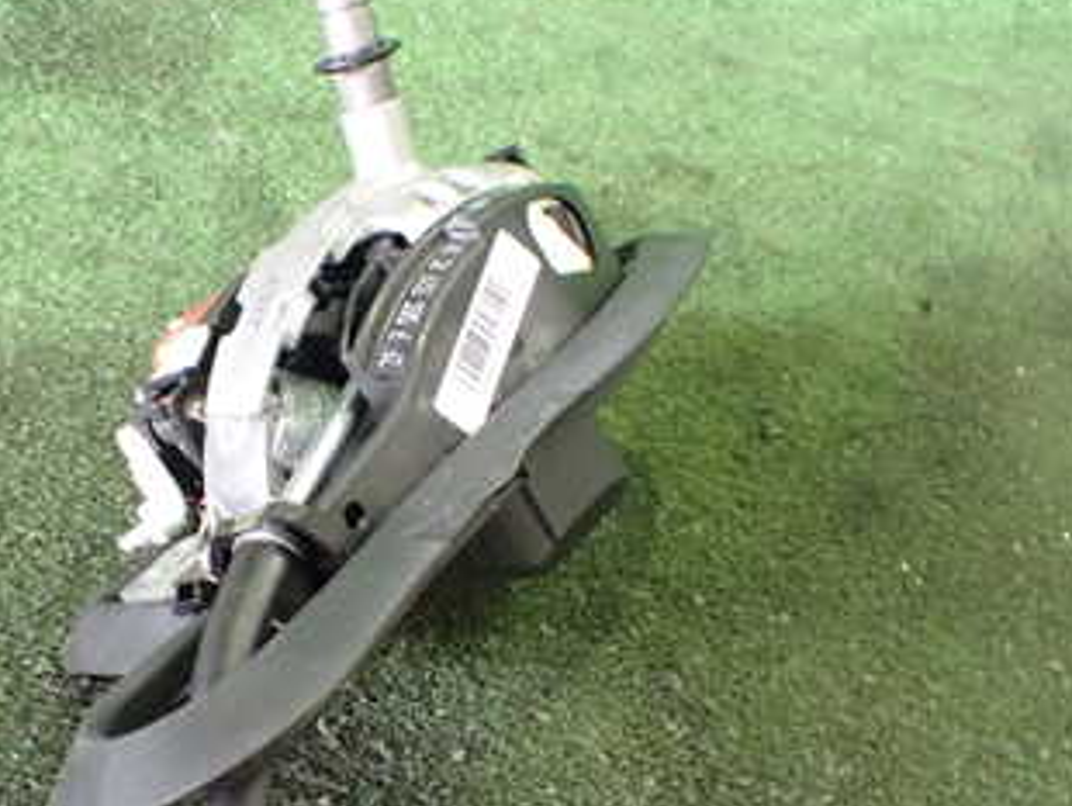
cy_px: 536
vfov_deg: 25.1
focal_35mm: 58
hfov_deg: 32.9
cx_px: 360
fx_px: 1798
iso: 800
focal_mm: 5.4
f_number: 2.3
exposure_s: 1/50
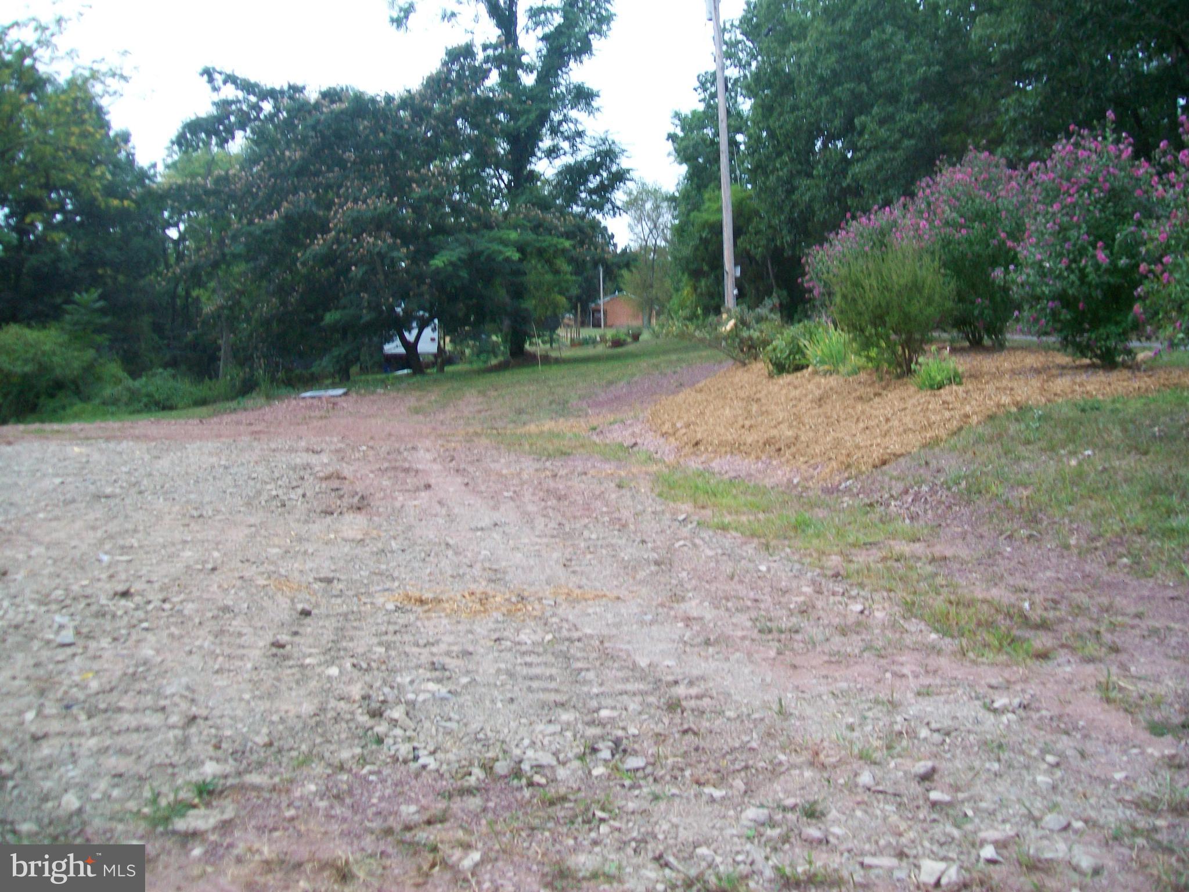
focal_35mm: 34
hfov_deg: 54.0
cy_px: 446
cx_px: 594
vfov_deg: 41.8
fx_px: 1168
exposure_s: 1/80
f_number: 2.7
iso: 64
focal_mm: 6.1
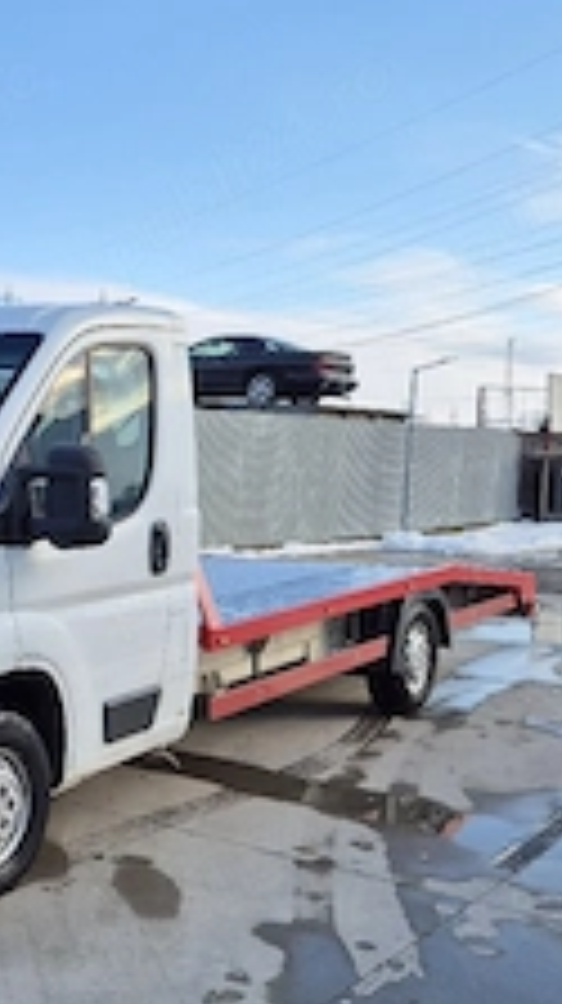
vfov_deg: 45.4
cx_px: -13
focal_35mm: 45
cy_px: 572
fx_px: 1195
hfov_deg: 25.1
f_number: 1.8
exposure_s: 1/625
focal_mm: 5.4
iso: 25
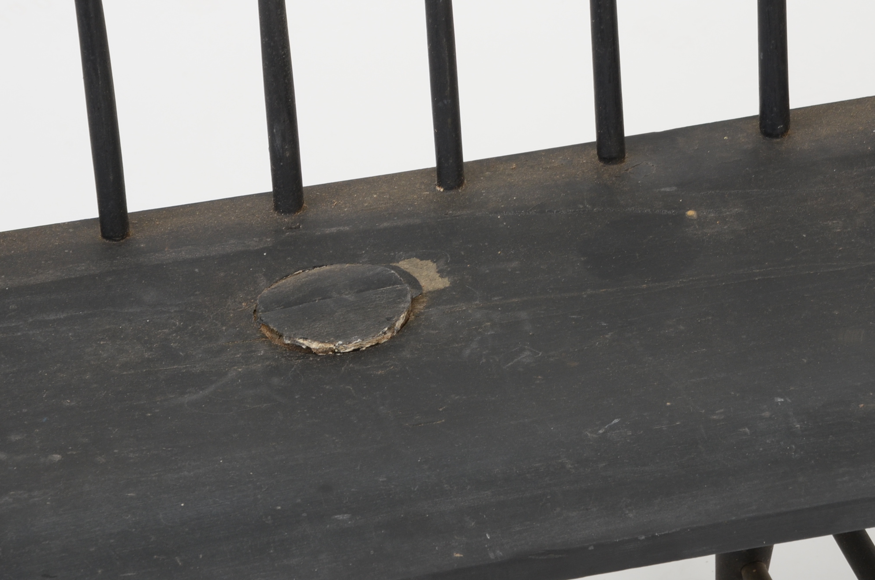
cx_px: 513
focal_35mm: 140
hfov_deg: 14.7
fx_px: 3387
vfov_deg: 9.8
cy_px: 296
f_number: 11
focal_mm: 75
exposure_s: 1/125
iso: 320
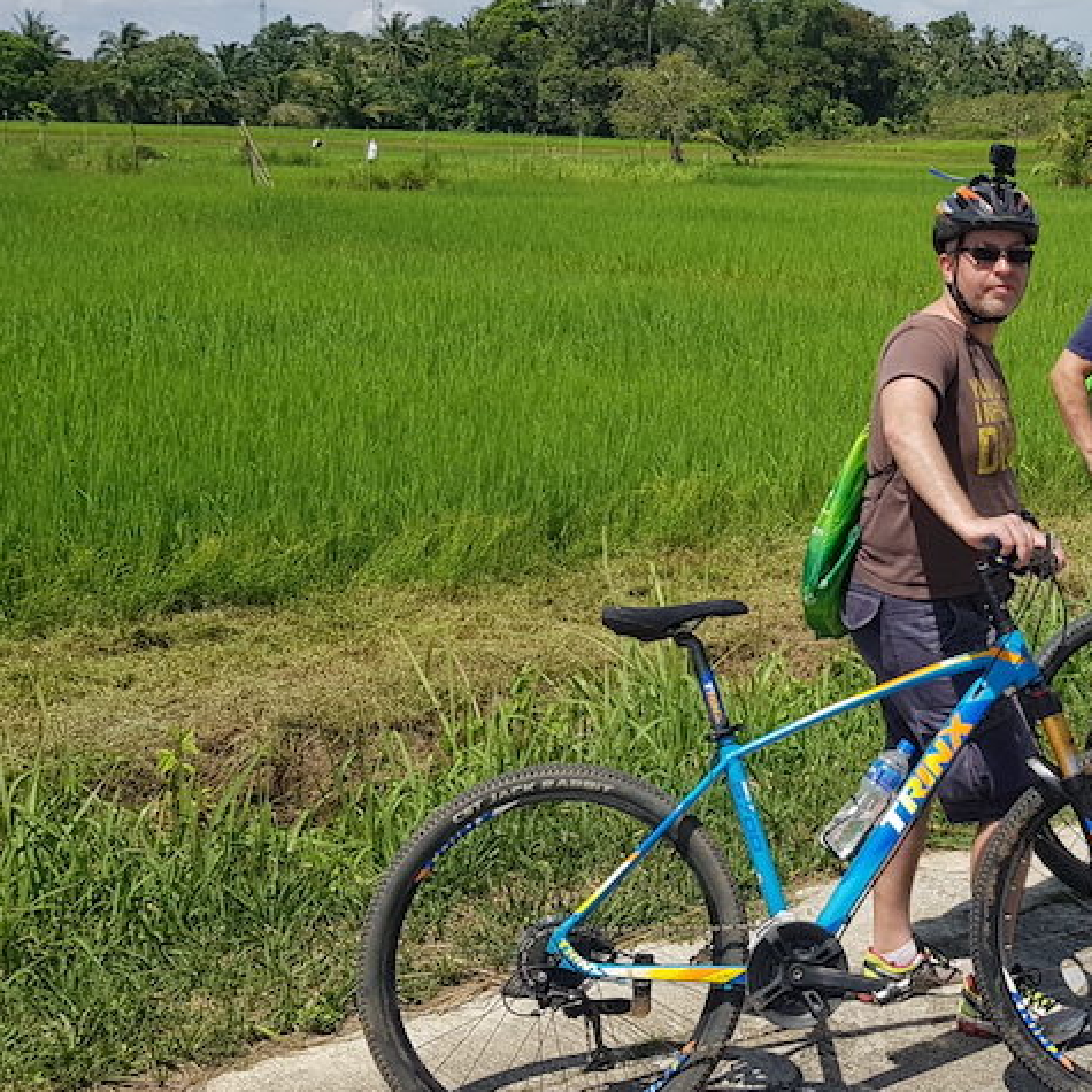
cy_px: 366
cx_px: 1007
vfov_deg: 29.4
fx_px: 2070
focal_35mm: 58
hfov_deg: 28.3
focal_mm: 4.2
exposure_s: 1/2864
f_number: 1.7
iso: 40
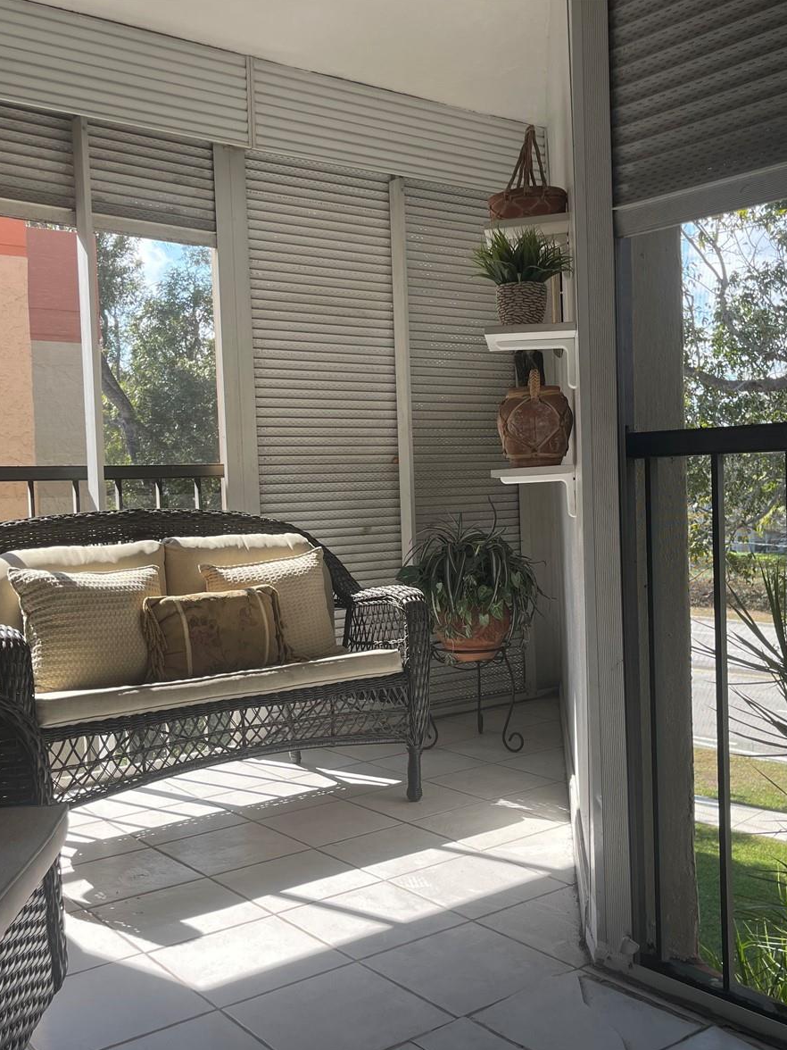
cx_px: 394
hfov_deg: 41.8
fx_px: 1031
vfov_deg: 54.0
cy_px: 531
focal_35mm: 34
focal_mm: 5.1
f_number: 1.6
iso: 32
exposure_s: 1/448
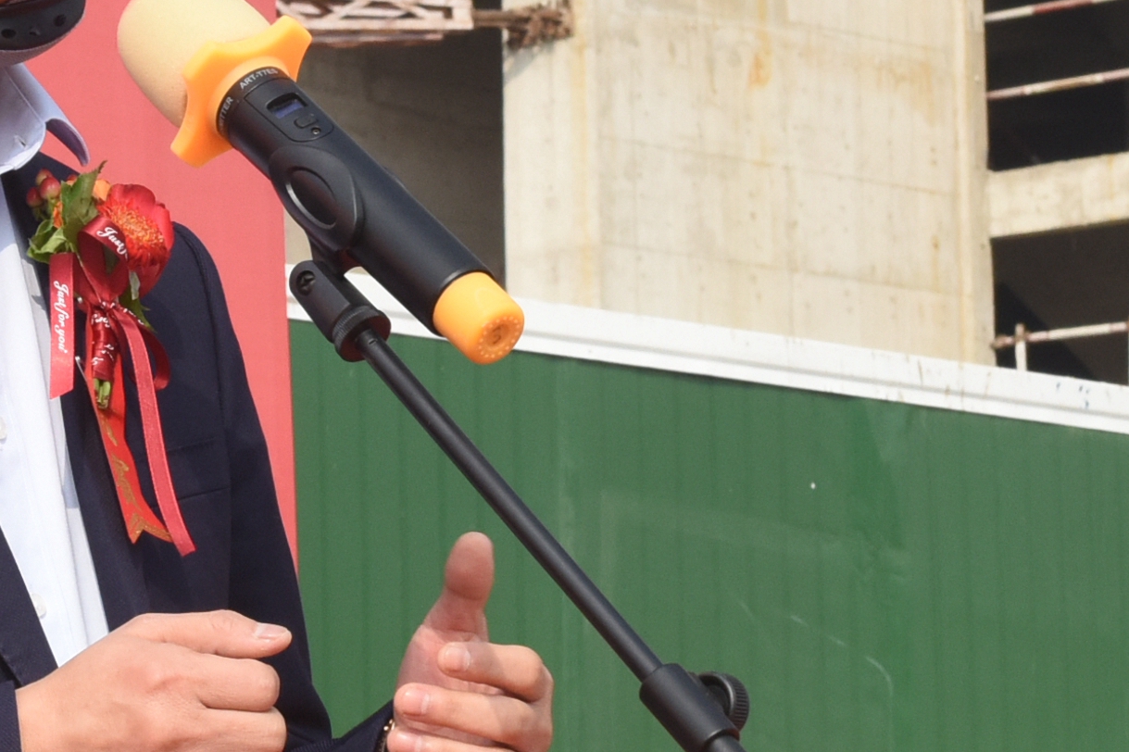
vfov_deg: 10.0
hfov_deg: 14.6
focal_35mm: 137
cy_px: 158
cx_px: -131
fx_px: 4295
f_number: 11
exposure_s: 1/500
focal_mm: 45
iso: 800
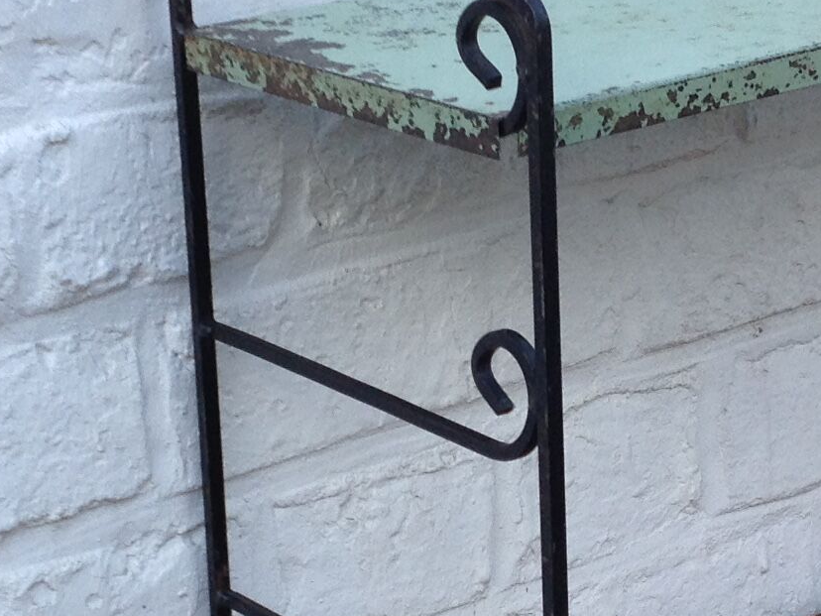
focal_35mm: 138
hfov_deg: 14.3
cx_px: 481
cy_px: 441
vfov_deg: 10.7
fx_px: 3273
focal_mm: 4.28
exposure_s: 1/330
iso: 50
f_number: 2.4
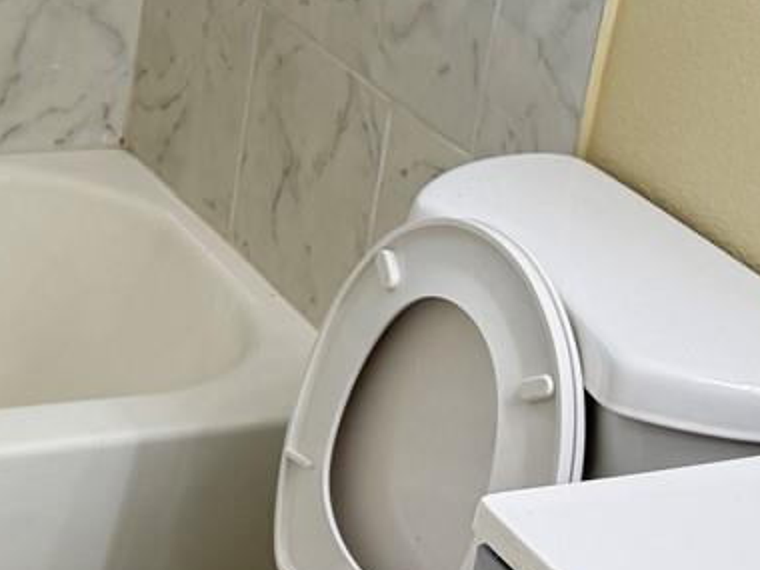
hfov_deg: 18.7
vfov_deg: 14.6
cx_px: -86
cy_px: 166
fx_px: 2217
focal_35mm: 101
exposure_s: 1/120
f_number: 1.78
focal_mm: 6.76
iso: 125
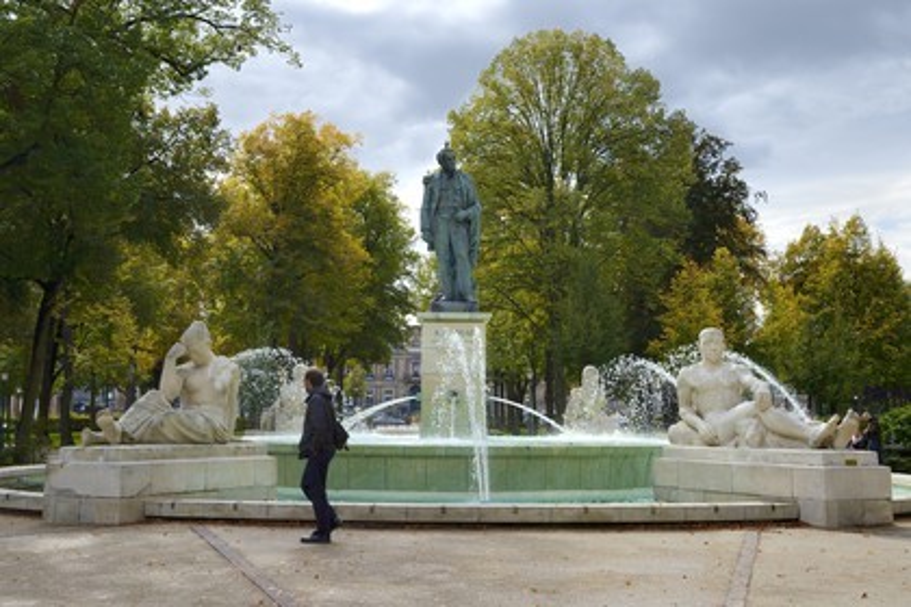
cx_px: 456
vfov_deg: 29.9
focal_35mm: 45
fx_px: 1139
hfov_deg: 43.6
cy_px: 304
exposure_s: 1/160
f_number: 14
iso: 200
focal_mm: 45
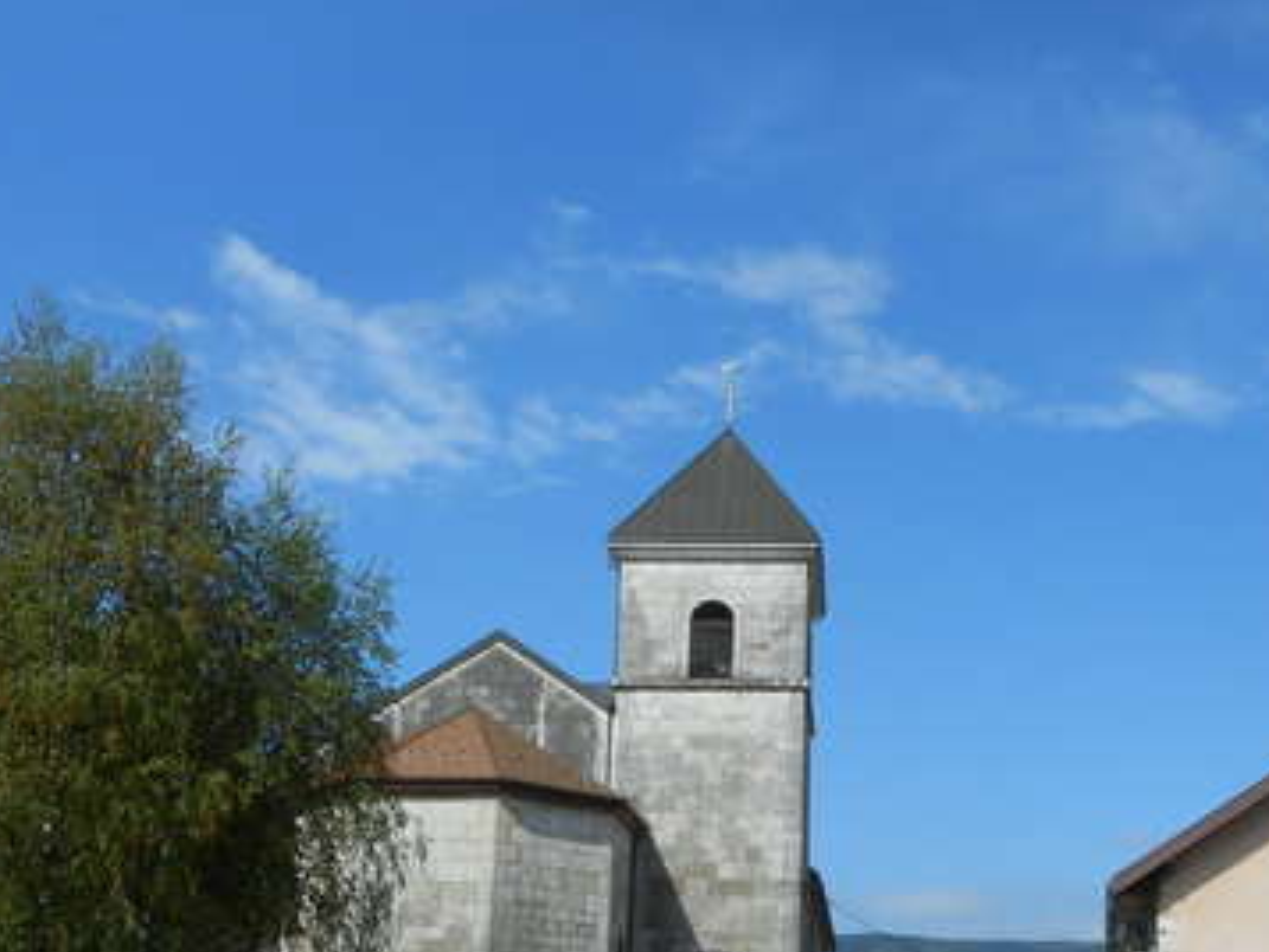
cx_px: 850
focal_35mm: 42
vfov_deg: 33.2
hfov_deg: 44.1
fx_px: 1540
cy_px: 785
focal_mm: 4.5
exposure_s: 1/1000
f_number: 3.7
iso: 80
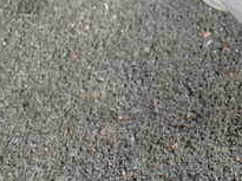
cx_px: 342
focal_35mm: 88
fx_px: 614
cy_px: -71
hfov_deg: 19.9
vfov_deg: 15.7
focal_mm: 5.4
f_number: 2.3
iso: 500
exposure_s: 1/125
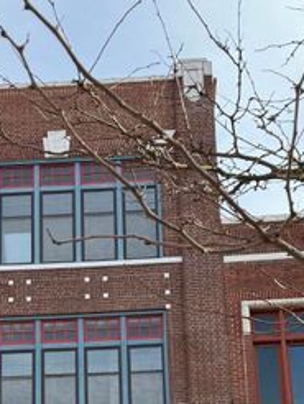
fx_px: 760
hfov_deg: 22.5
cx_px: 87
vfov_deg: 27.4
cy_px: 441
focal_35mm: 65
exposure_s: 1/1949
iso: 100
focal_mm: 6.76
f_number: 1.78
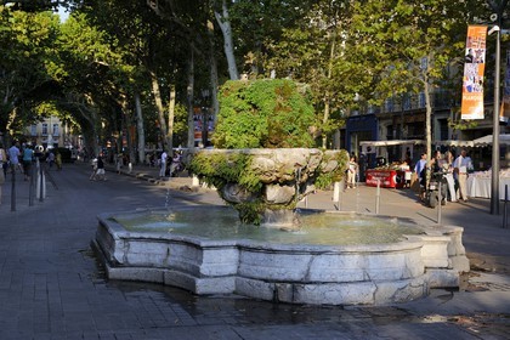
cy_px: 170
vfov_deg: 26.0
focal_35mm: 52
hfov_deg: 38.2
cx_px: 255
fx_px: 737
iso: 200
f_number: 6.3
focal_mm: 52
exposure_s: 1/160
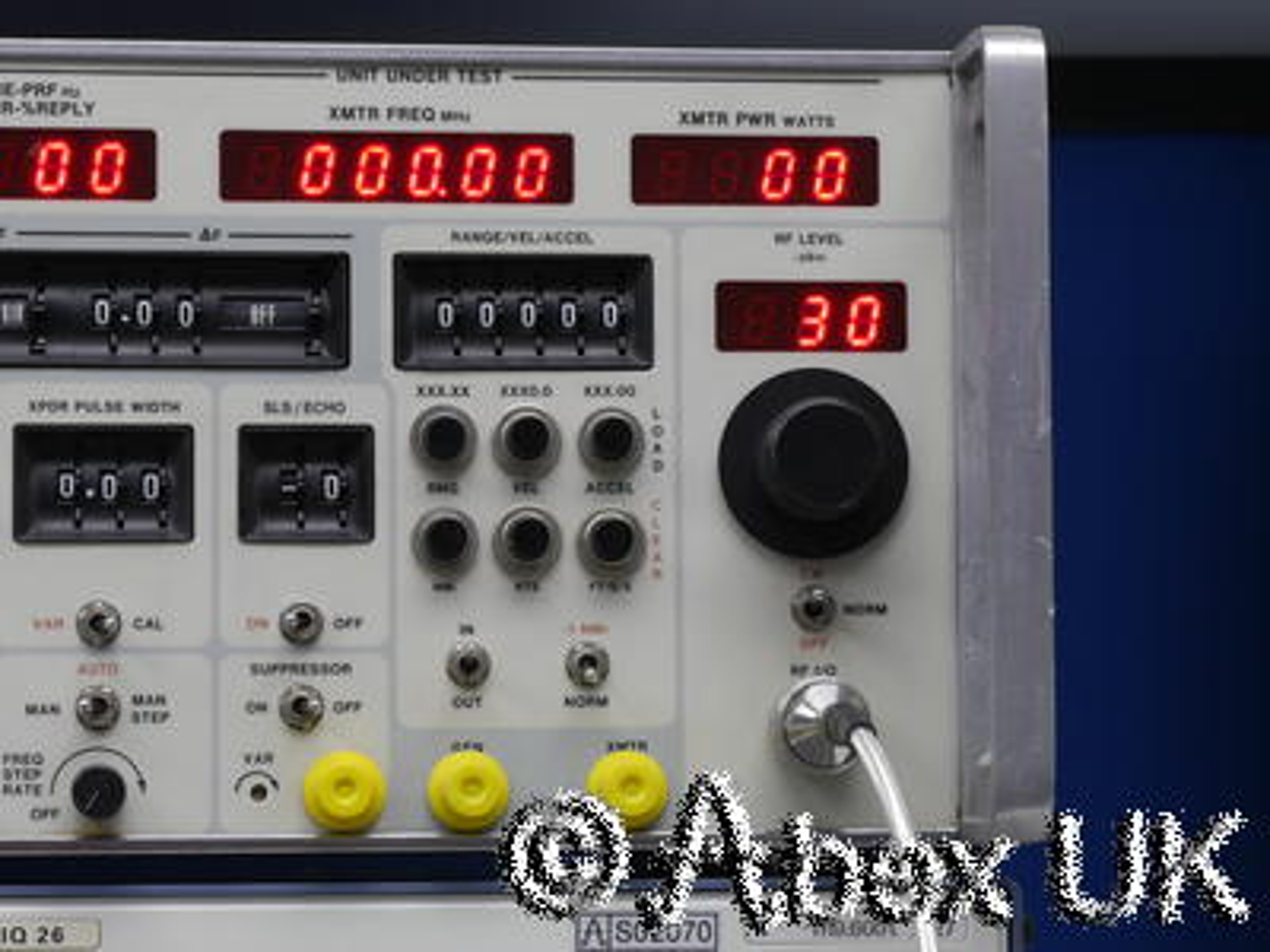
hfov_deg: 15.2
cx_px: 635
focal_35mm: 130
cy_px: 476
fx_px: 4769
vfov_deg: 11.4
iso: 400
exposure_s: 1/10
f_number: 11
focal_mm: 65
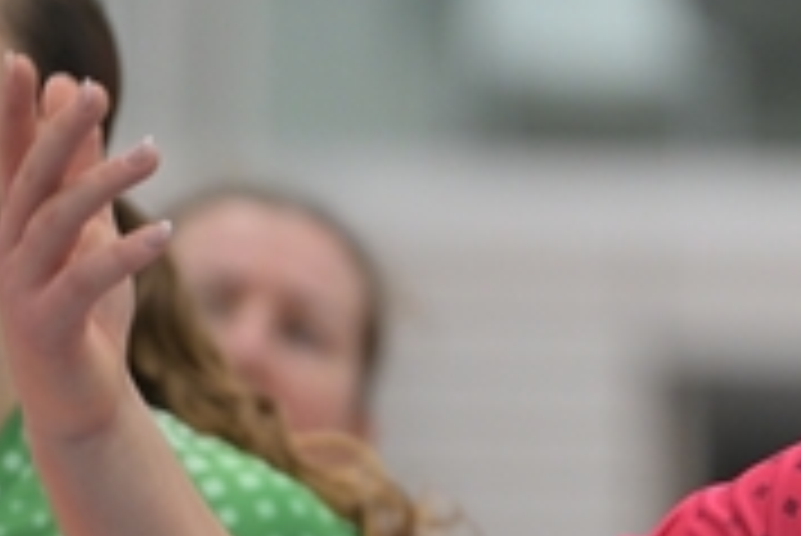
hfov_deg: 3.3
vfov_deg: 2.2
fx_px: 13850
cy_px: 221
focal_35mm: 622
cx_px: 1264
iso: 2000
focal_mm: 185
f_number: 3.2
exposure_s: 1/400
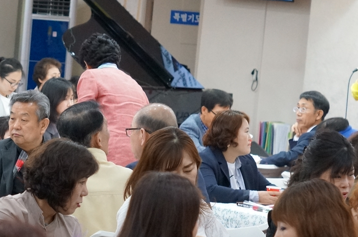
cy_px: 130
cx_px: -23
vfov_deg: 8.3
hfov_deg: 12.4
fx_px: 1628
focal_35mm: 164
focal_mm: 50
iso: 3200
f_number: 4
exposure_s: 1/160
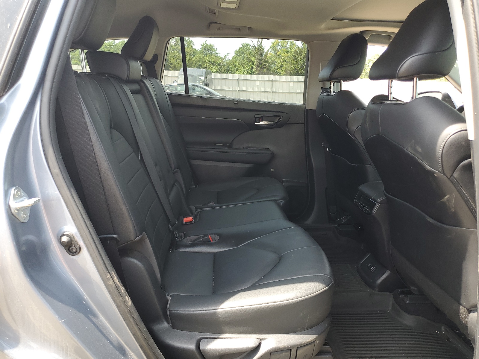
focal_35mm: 26
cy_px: 180
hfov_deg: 67.3
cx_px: 240
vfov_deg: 53.1
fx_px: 360
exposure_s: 1/213
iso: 50
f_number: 1.5
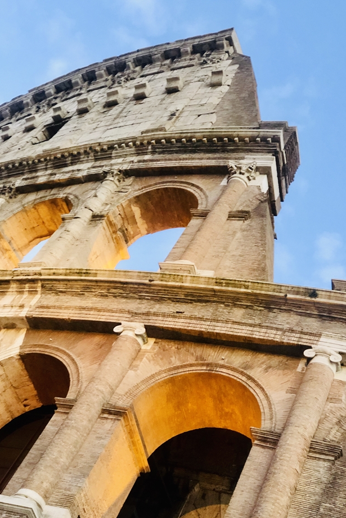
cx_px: 191
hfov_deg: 22.6
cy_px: 259
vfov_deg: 33.4
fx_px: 865
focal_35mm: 60
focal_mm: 6.6
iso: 400
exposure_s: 1/33
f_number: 2.8
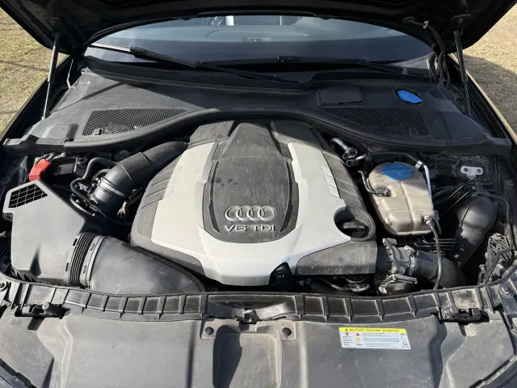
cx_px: 258
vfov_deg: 56.8
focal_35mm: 24
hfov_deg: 71.6
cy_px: 194
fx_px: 358
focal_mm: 6.76
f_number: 1.78
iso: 100
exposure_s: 1/1770
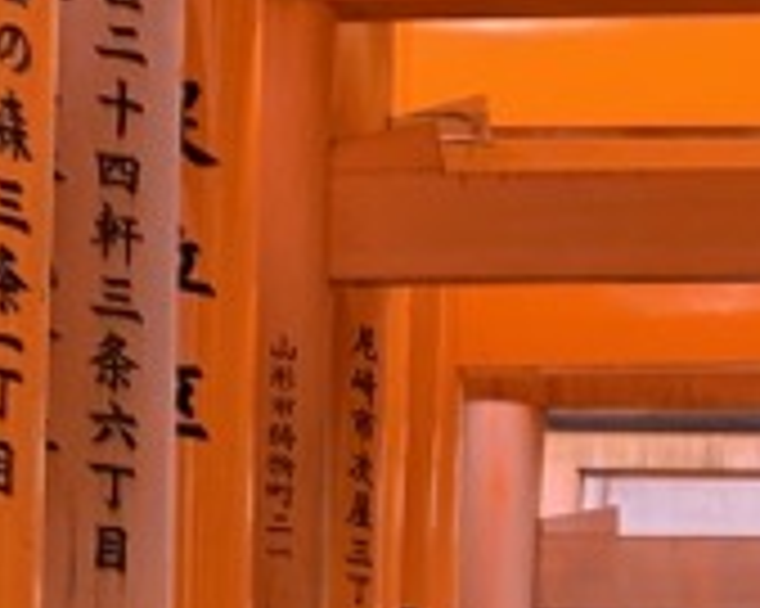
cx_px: 899
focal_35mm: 120
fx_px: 2698
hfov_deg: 15.5
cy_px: 1103
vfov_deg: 11.8
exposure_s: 1/77
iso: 100
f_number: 1.8
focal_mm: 4.25
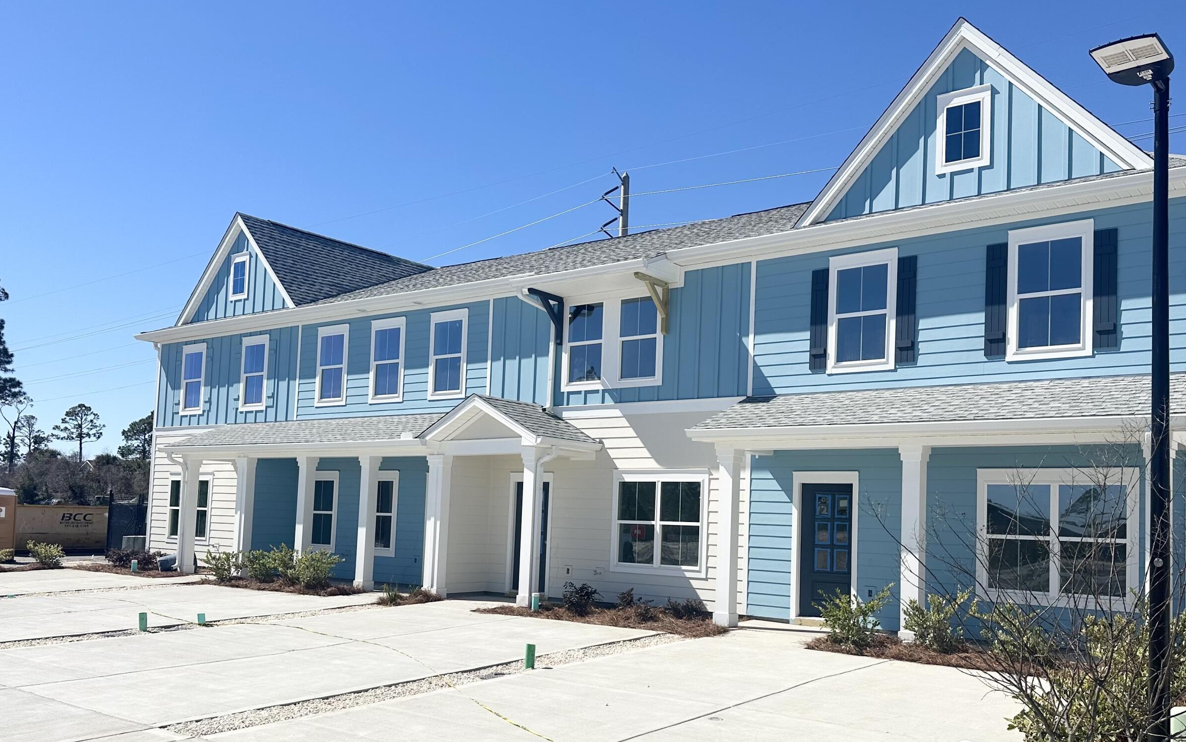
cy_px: 463
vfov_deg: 39.2
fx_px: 1034
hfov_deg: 59.6
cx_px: 646
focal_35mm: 32
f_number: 1.78
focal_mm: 6.86
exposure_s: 1/7576
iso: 80
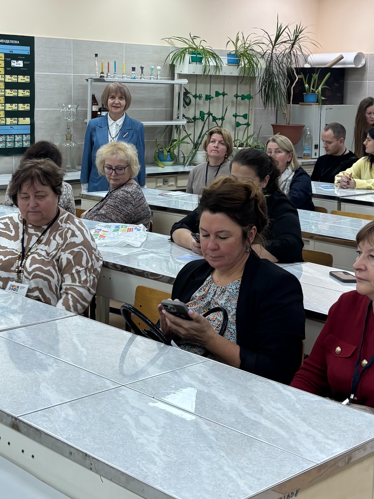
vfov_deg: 32.5
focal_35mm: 59
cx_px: 156
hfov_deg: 24.8
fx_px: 850
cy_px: 180
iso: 80
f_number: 1.6
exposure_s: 1/50
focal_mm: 5.96
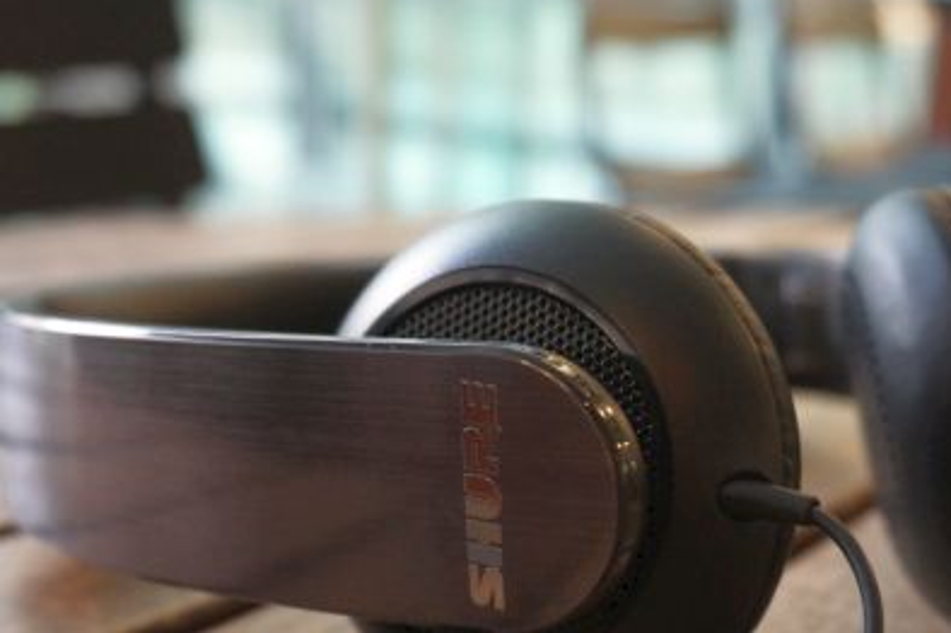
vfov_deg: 25.3
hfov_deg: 37.2
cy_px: 443
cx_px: 623
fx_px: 1399
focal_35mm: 53
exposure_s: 1/60
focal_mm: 24
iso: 2000
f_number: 4.5
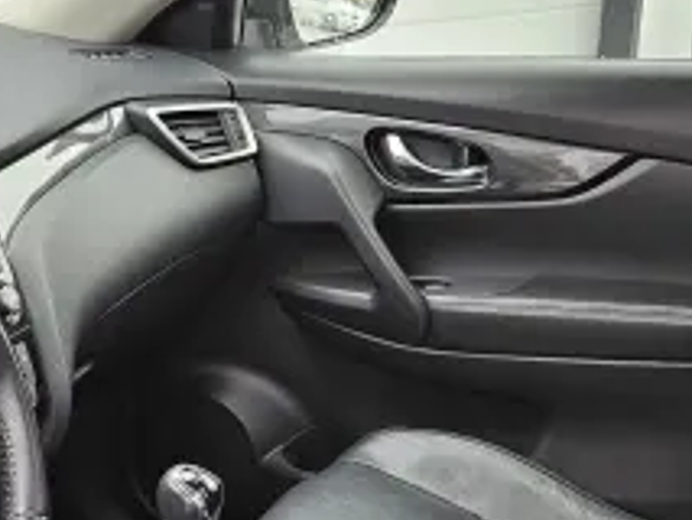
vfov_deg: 21.3
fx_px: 1380
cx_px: 159
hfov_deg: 27.7
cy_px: 338
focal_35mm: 69
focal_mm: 5.4
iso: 64
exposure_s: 1/100
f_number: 1.8
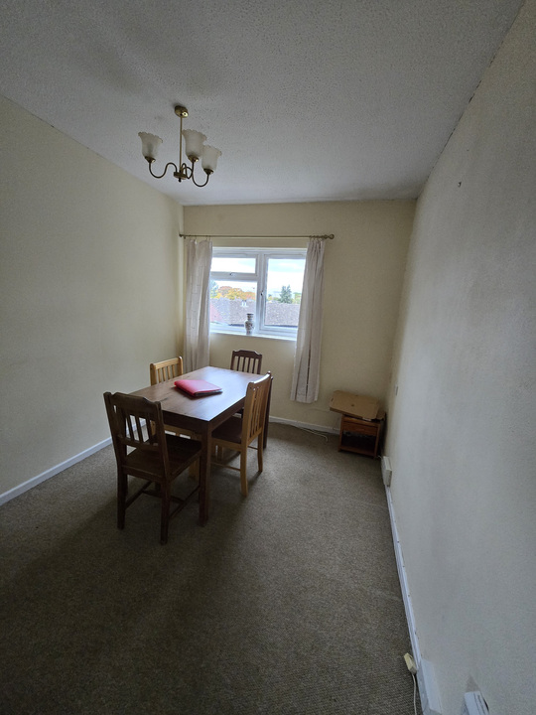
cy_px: 358
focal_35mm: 13
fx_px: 268
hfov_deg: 89.9
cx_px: 268
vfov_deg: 106.2
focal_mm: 1.7
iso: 400
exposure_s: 1/50
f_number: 2.2
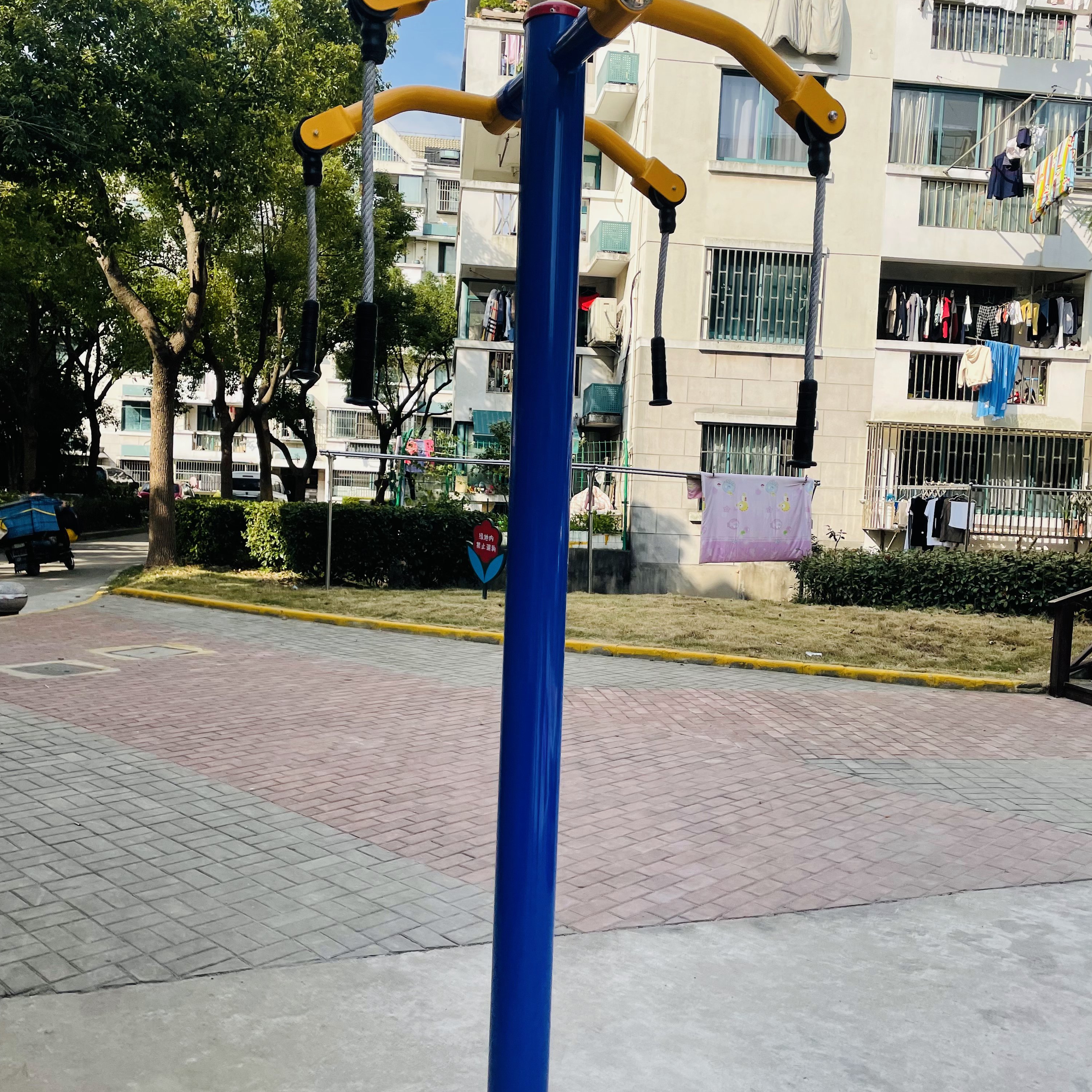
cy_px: 577
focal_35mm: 31
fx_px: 1106
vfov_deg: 52.5
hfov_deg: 52.5
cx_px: 551
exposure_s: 1/1984
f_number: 1.6
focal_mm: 4.2
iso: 32
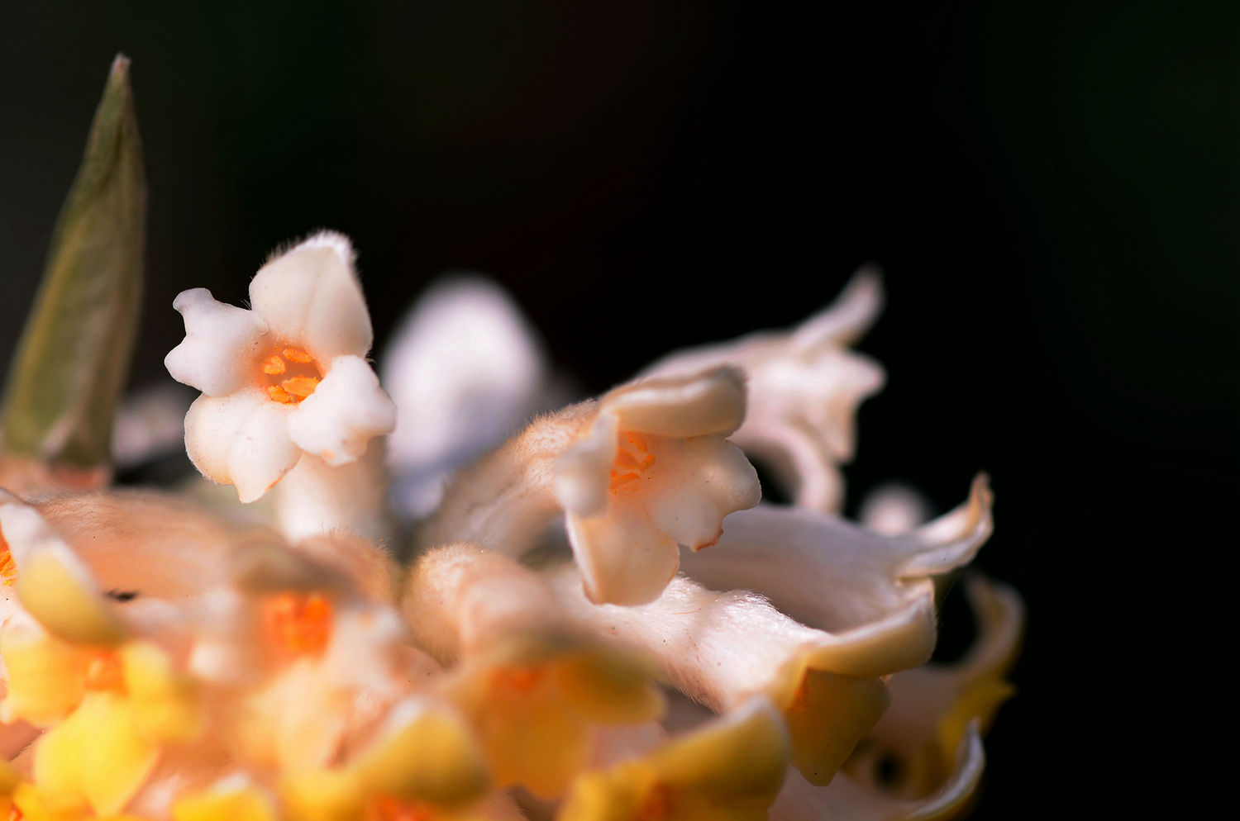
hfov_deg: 13.1
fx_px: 5415
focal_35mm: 158
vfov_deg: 8.7
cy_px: 410
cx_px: 620
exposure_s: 1/125
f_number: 5.6
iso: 100
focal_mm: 105
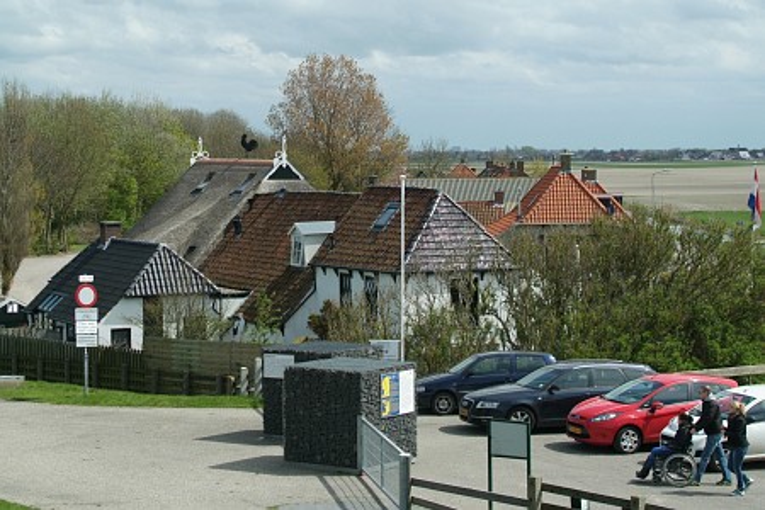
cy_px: 255
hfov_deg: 28.1
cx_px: 382
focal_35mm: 72
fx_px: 1530
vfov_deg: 18.9
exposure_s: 1/750
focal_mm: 48
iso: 200
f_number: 5.6
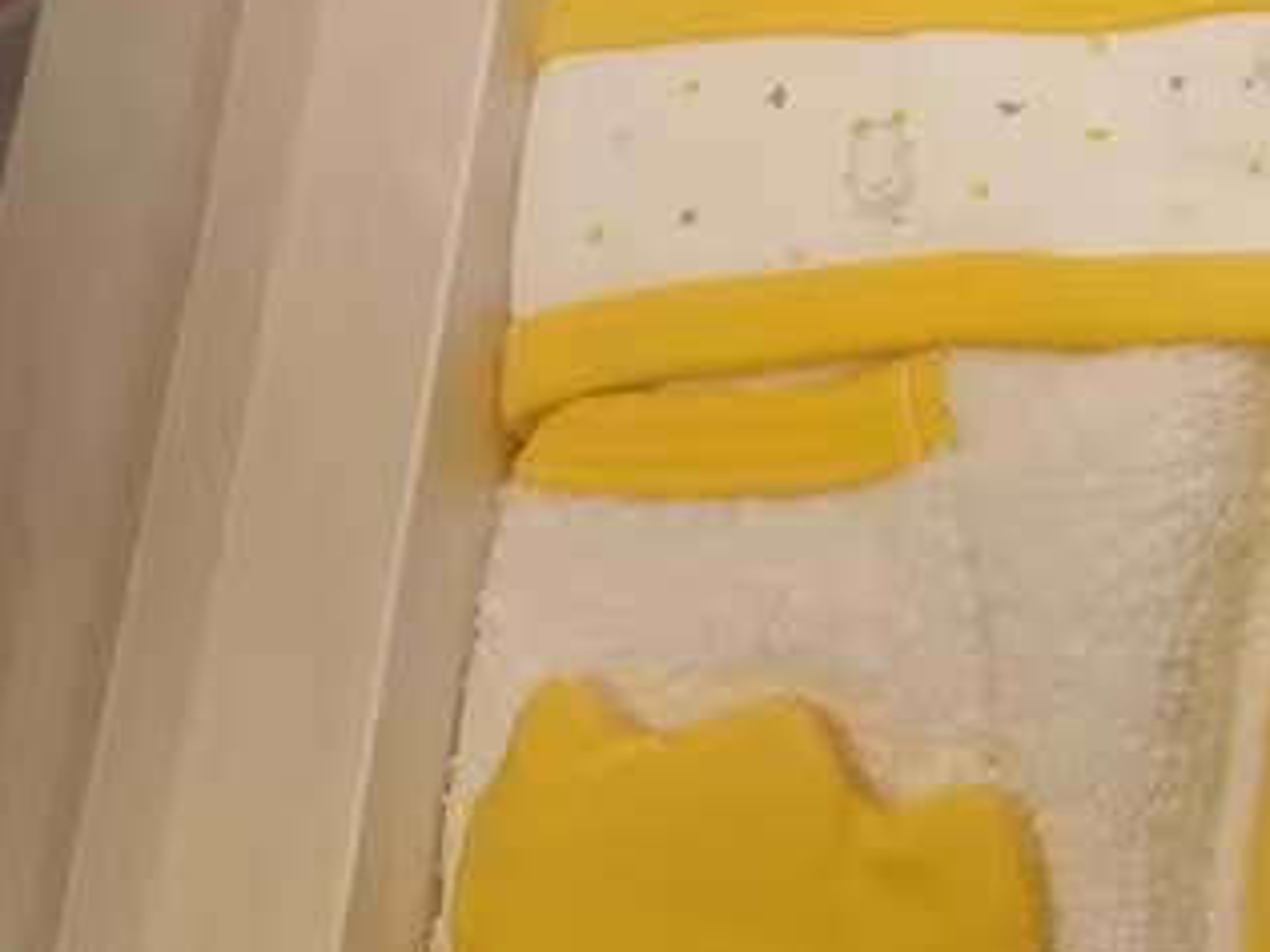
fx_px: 2972
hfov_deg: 19.9
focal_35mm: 81
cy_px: 12
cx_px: 2050
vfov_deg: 17.8
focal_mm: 6.04
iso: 190
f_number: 1.9
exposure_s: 1/50
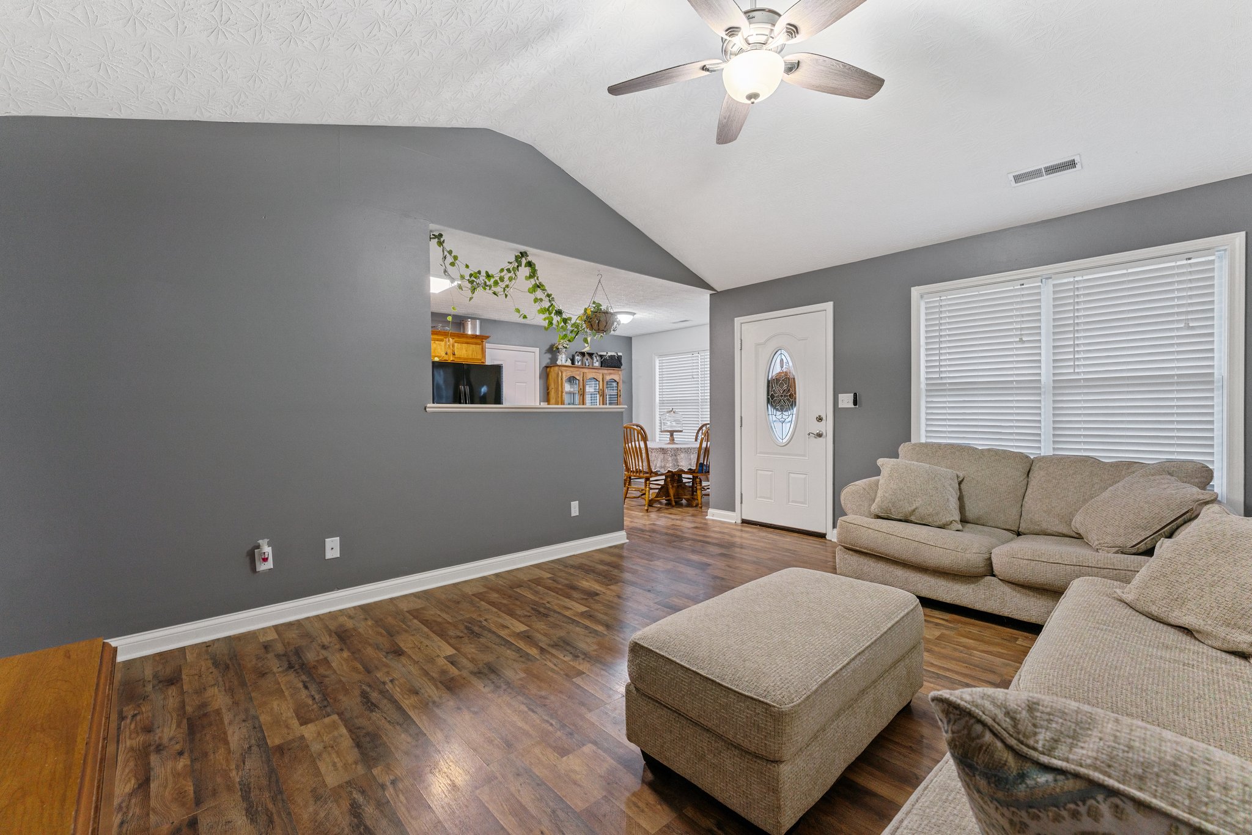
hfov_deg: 104.2
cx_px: 626
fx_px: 487
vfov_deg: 81.2
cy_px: 418
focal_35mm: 14
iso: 400
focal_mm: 14
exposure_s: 1/2.5
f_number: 7.1
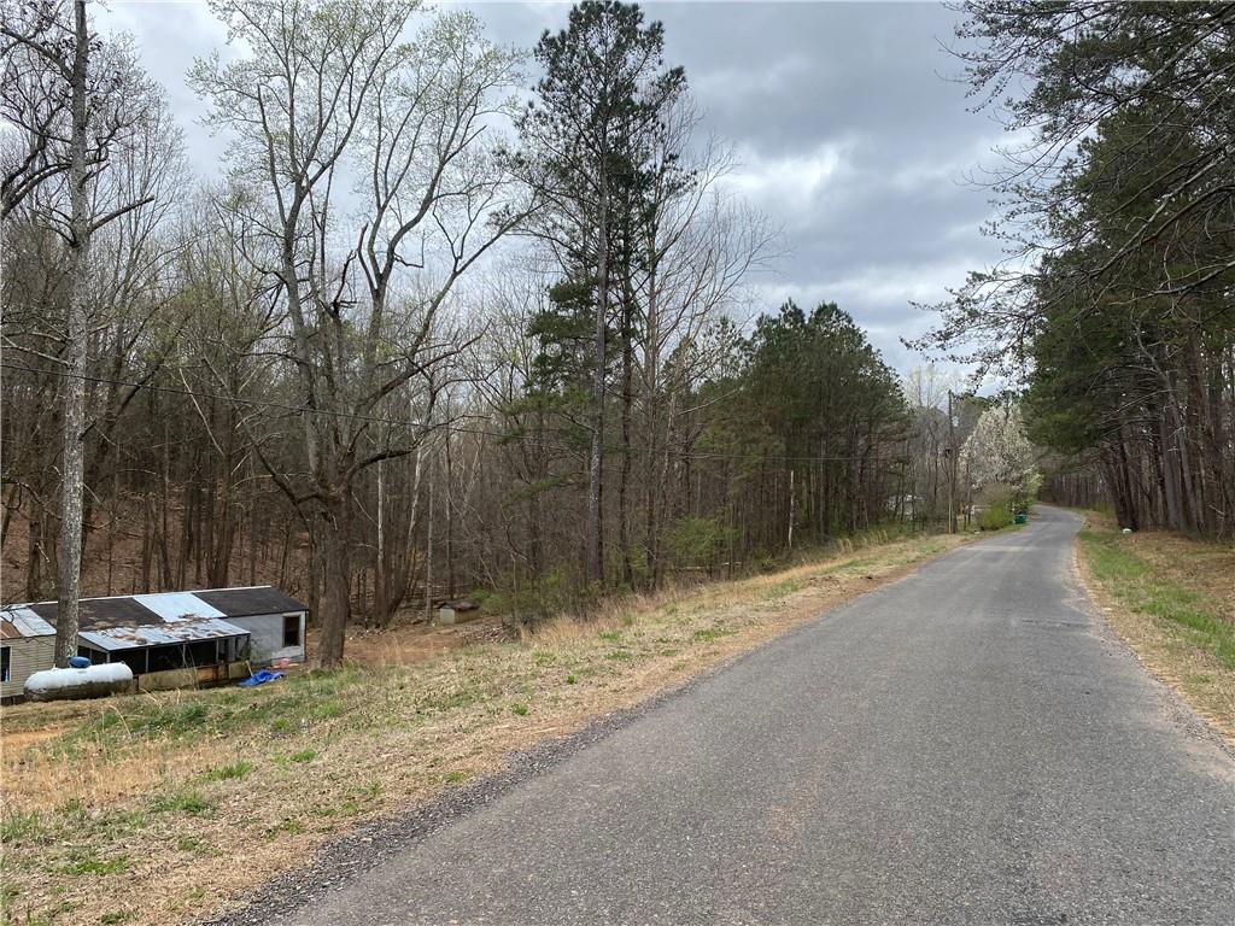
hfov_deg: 67.3
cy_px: 463
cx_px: 618
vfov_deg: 53.1
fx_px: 928
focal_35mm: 26
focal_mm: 4.25
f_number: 1.8
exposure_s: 1/858
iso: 32
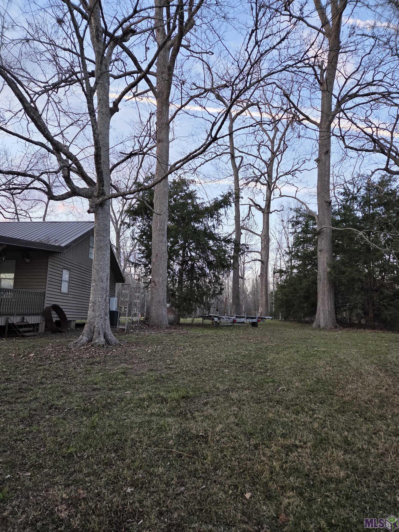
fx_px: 353
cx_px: 200
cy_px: 266
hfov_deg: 58.9
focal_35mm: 23
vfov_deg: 73.9
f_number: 1.8
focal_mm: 5.4
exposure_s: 1/180
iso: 125
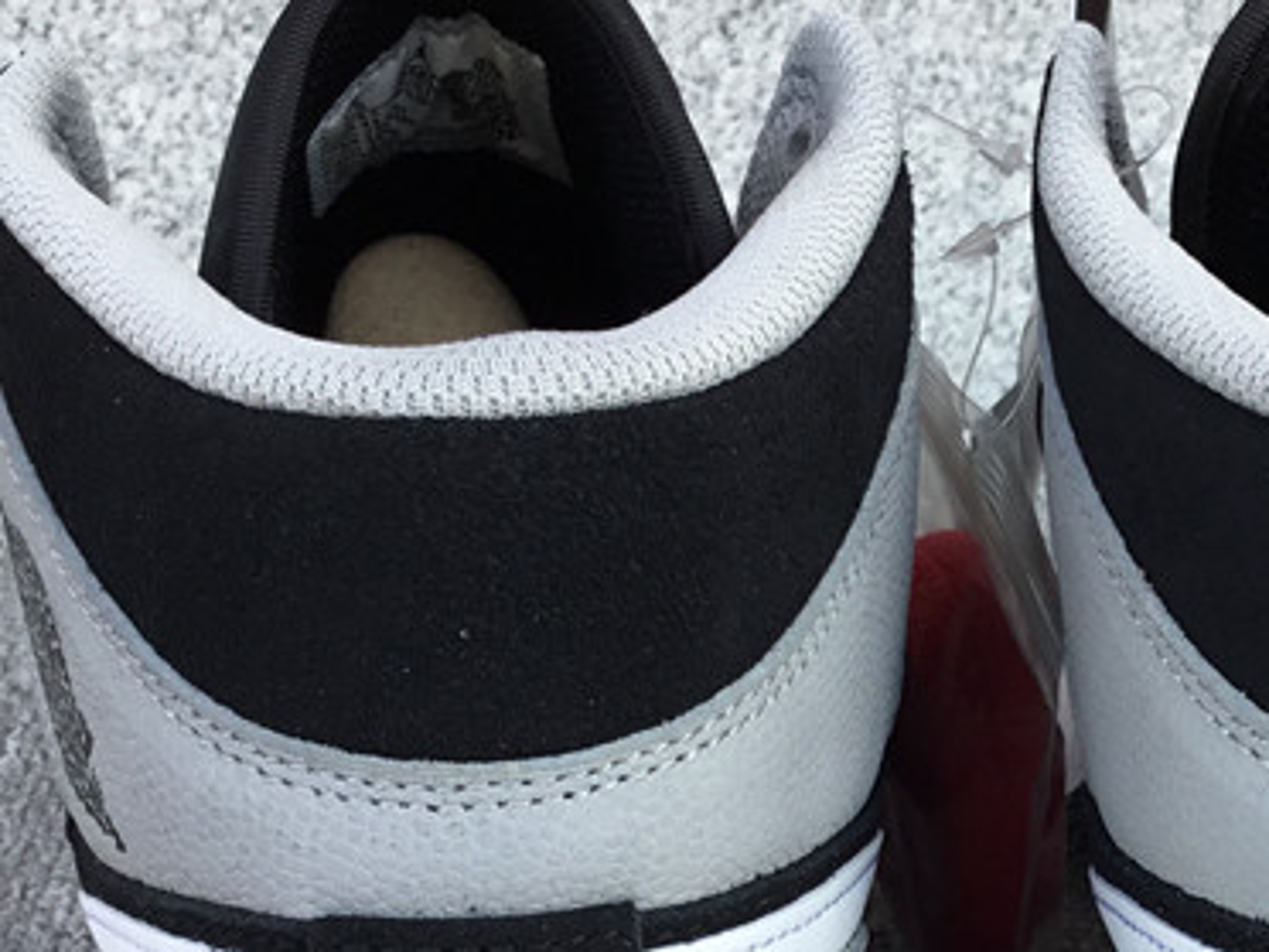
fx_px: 2749
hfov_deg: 25.5
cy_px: 851
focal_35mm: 75
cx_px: 1017
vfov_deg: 19.3
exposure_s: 1/160
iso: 25
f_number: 2.4
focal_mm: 3.3
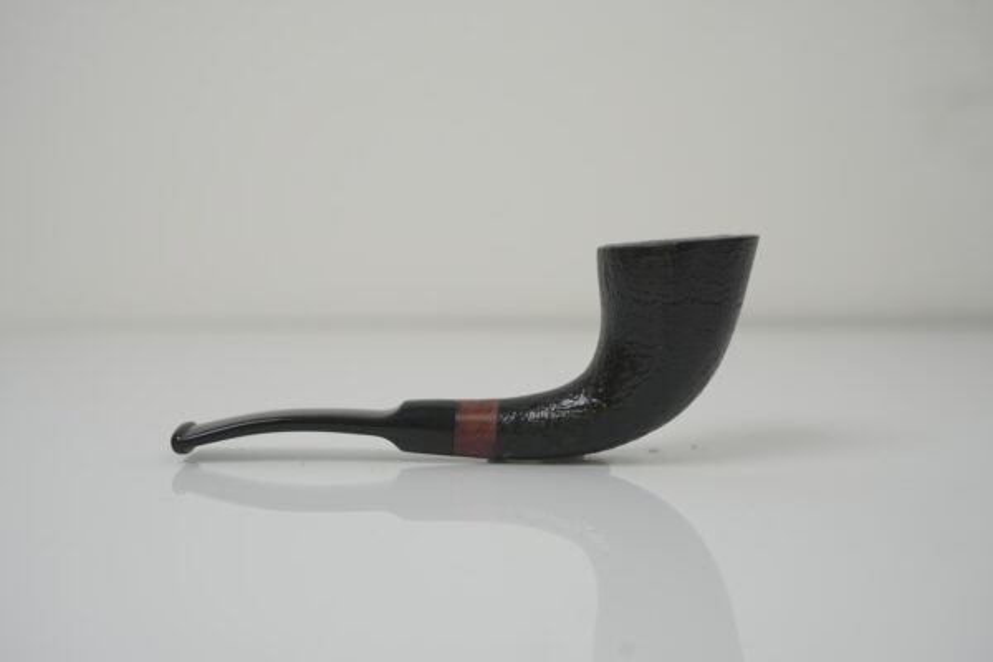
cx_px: 496
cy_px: 331
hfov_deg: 41.9
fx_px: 1296
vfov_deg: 28.6
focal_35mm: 47
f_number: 5.6
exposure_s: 1/125
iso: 500
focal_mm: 47
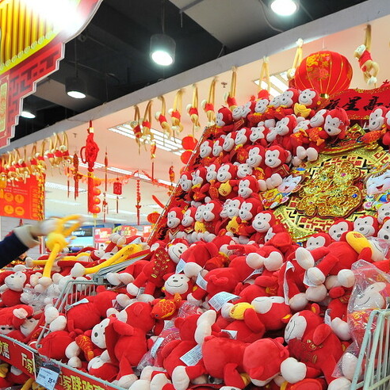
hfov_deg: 54.6
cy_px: 304
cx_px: 258
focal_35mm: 29
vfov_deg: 52.5
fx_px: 370
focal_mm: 14
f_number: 4.5
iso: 1000
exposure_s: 1/50
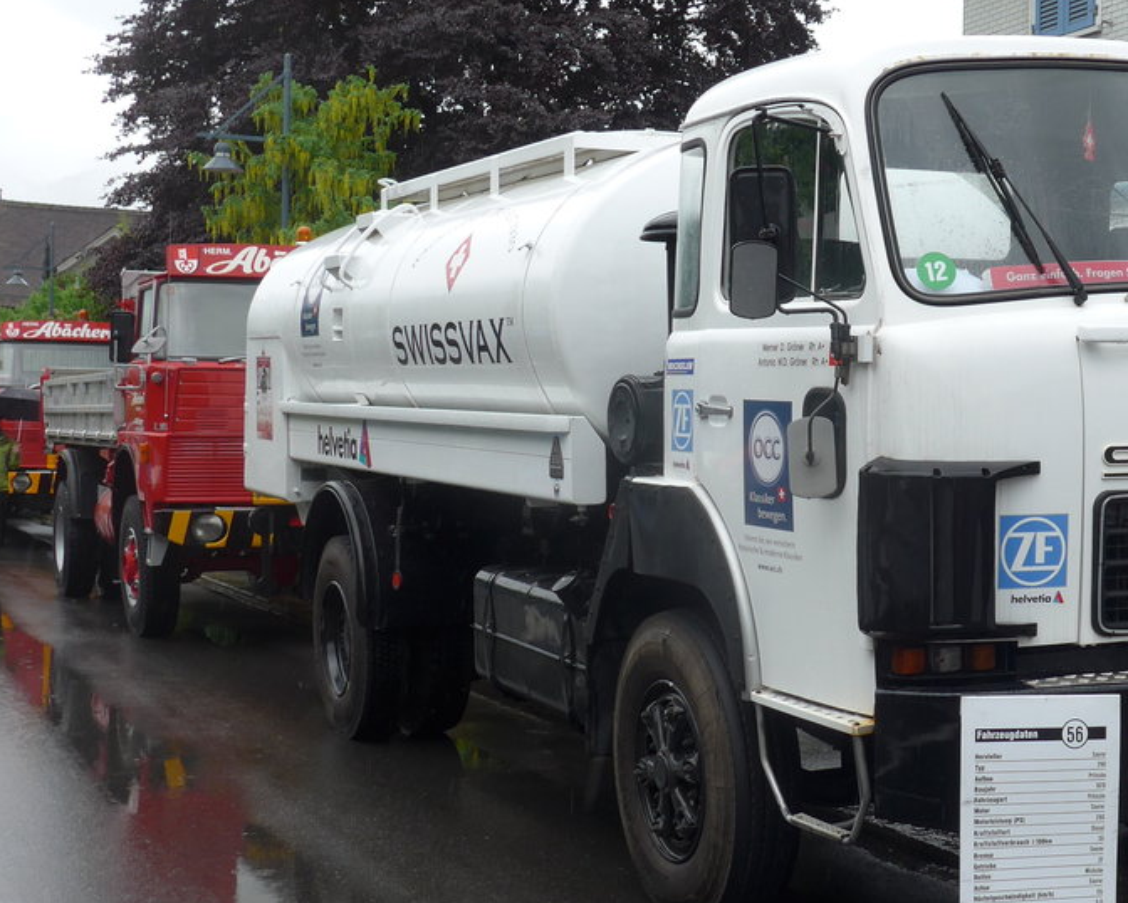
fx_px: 1803
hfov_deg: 33.7
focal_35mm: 54
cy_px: 428
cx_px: 900
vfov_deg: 28.1
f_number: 2.8
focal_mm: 6.5
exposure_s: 1/250
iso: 80
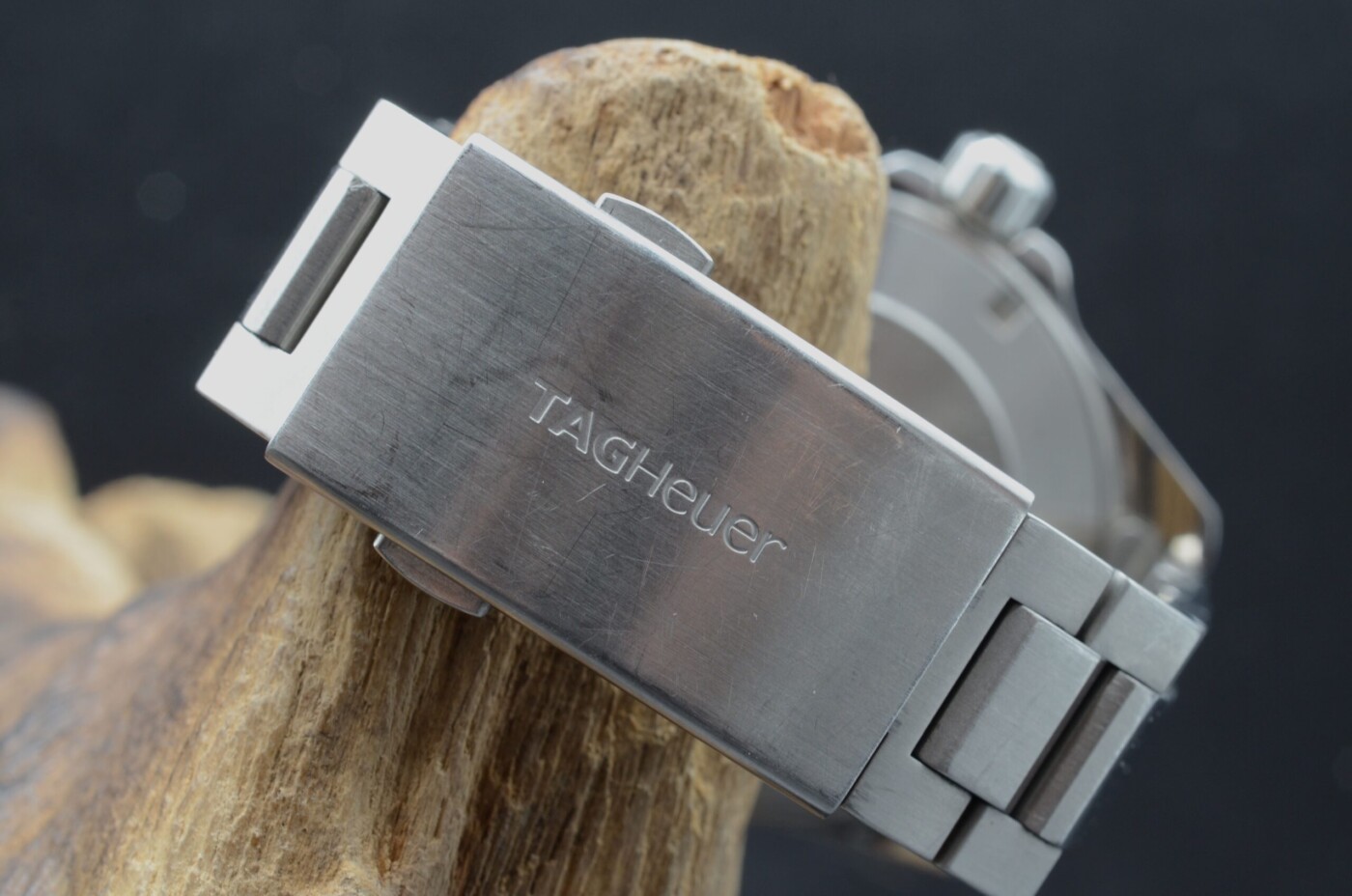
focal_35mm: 90
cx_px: 676
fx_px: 3374
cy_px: 448
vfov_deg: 15.1
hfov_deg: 22.7
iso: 500
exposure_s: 1/13
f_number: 11
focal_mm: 60
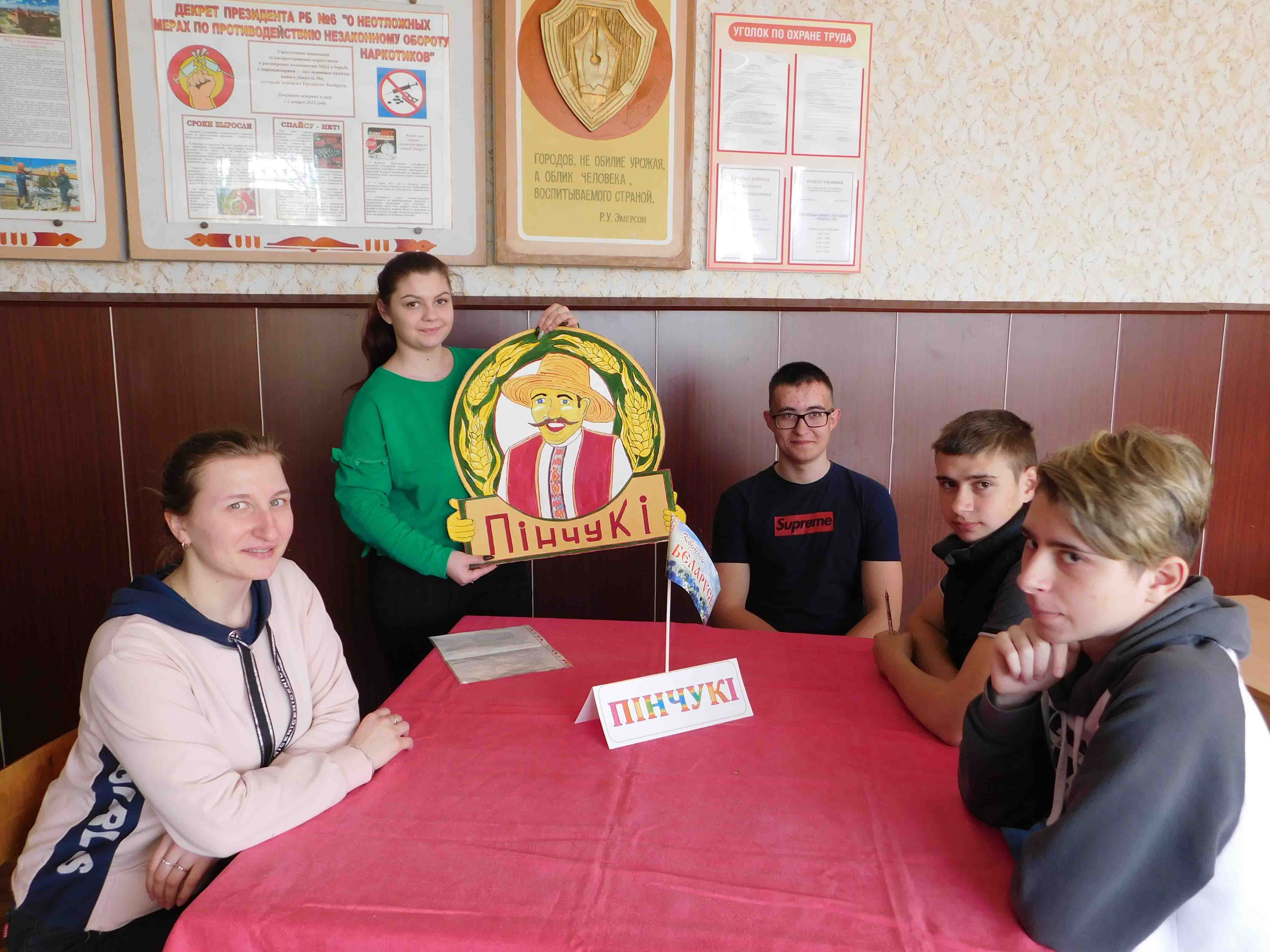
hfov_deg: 63.4
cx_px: 635
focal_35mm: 28
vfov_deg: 49.7
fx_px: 1027
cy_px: 476
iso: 140
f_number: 3.2
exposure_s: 1/30
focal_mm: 4.9
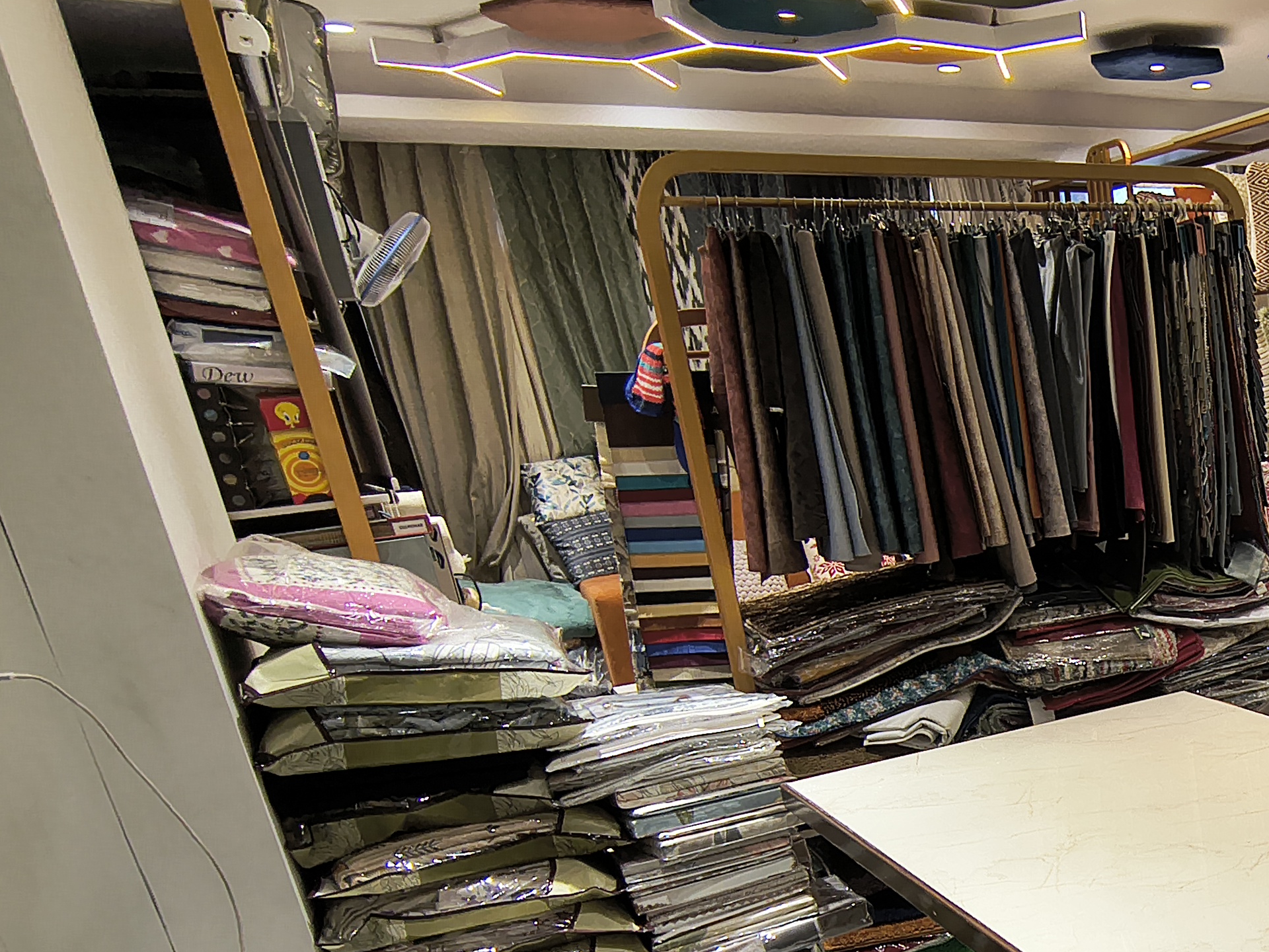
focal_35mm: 26
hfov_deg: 50.6
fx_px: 953
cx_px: 1332
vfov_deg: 49.5
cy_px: 779
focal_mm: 2.13
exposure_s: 1/50
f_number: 2.2
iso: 201
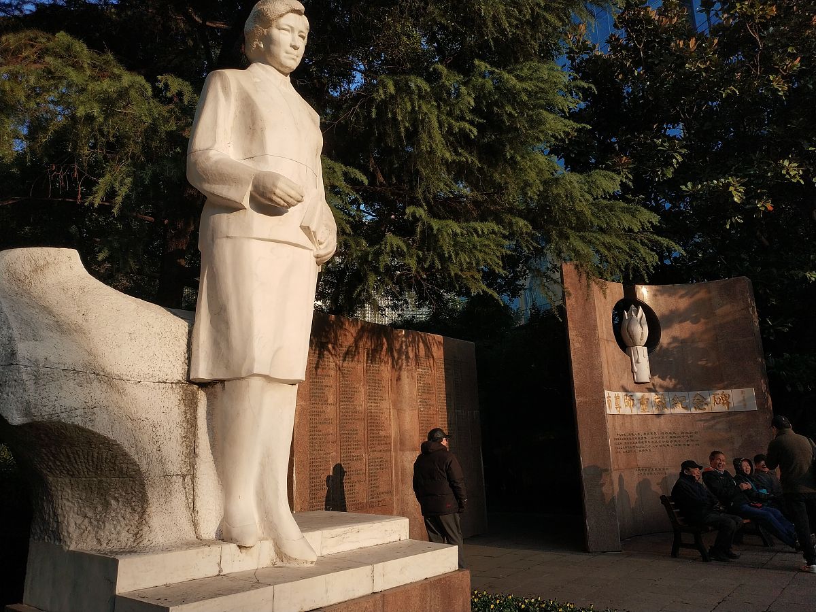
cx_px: 408
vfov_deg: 44.2
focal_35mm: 32
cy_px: 306
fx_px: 754
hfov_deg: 56.8
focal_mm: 4.5
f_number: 2
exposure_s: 1/1013
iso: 100
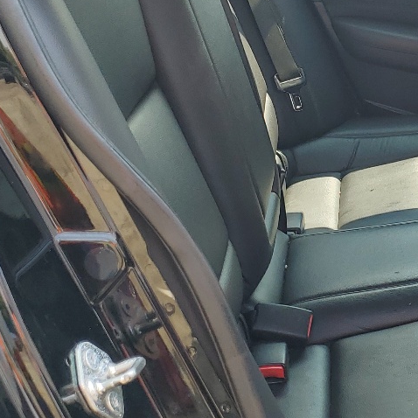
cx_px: 509
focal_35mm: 77
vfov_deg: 22.4
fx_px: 1052
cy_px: 135
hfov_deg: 20.9
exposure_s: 1/400
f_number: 1.5
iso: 50
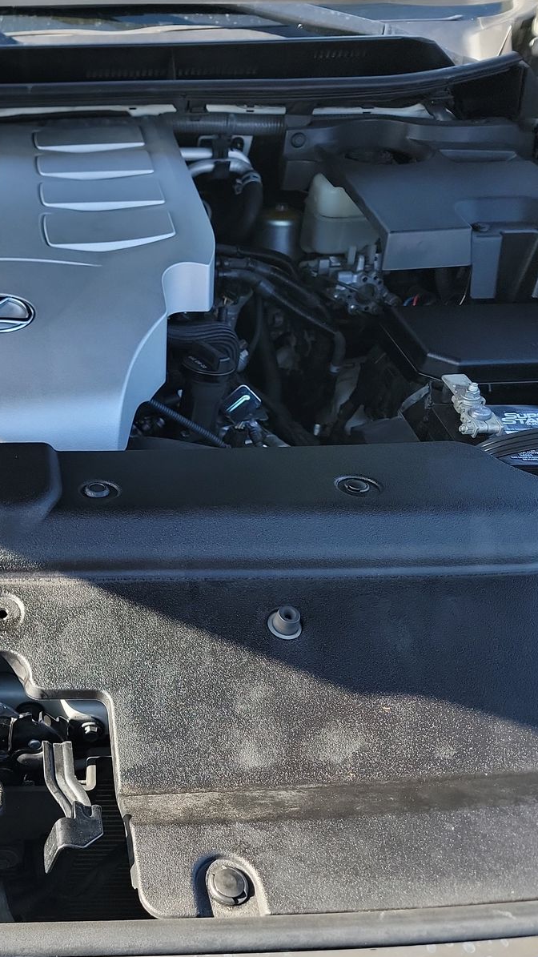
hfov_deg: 31.1
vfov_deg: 56.6
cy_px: 479
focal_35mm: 35
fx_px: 888
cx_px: -6
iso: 68
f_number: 1.8
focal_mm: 6.7
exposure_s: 1/119
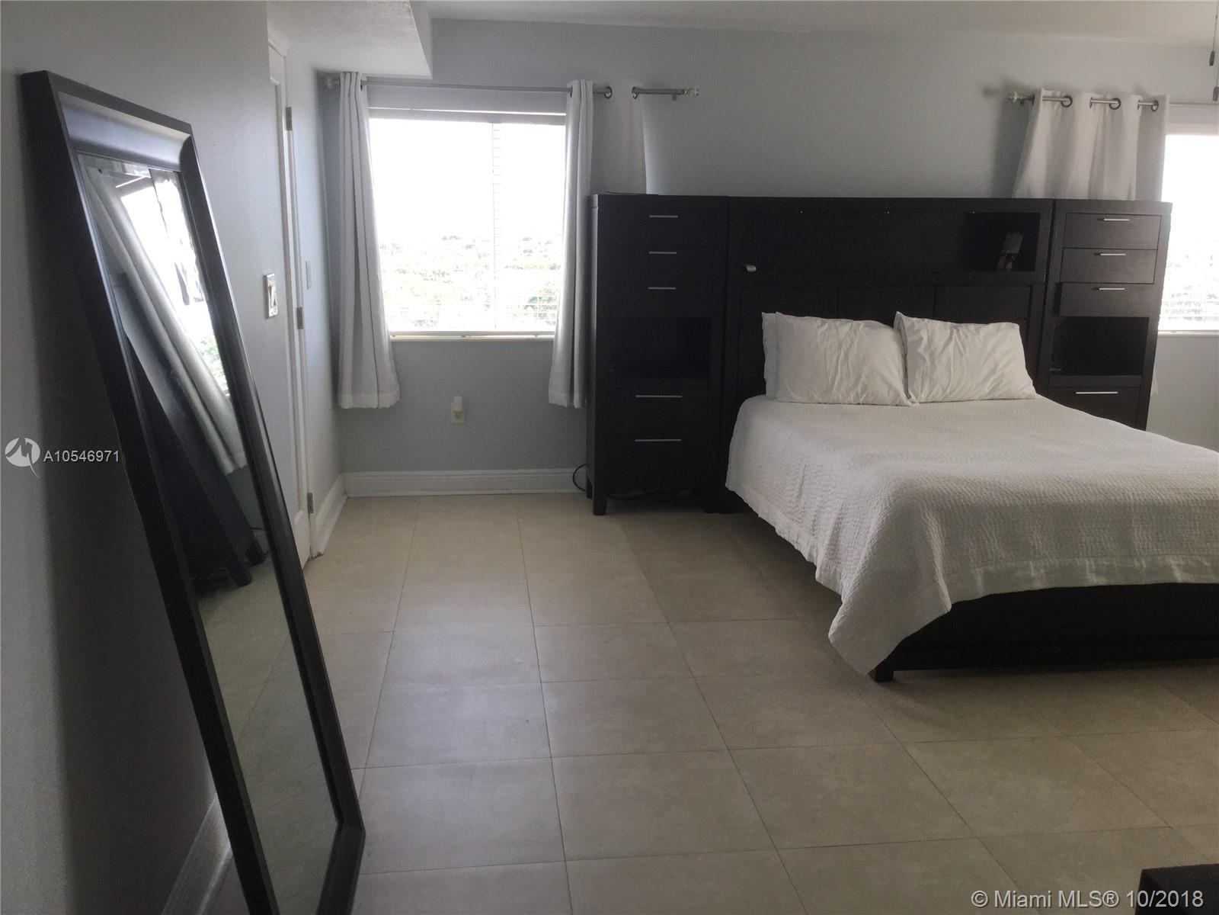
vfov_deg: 45.4
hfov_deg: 58.4
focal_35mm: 31
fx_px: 1092
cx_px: 610
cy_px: 458
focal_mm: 3.3
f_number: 2.4
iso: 40
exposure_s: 1/120
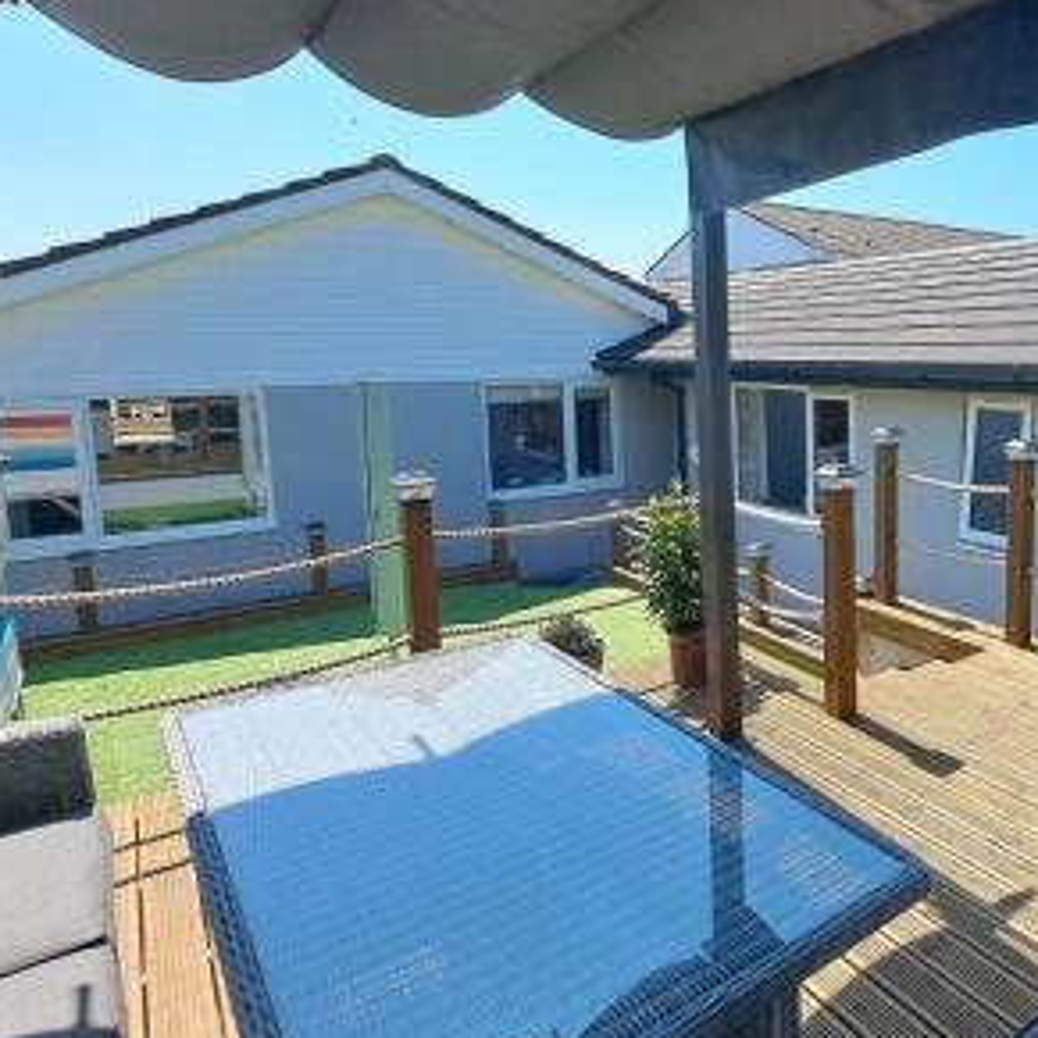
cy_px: 462
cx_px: 854
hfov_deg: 60.8
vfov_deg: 67.1
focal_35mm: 23
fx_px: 780
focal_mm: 1.74
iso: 50
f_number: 2.2
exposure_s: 1/1104
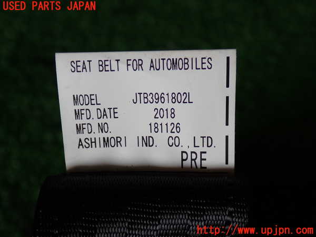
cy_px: 118
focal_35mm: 50
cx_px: 158
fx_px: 456
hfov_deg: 38.2
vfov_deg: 29.1
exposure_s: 1/100
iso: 100
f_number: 3.2
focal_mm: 9.01
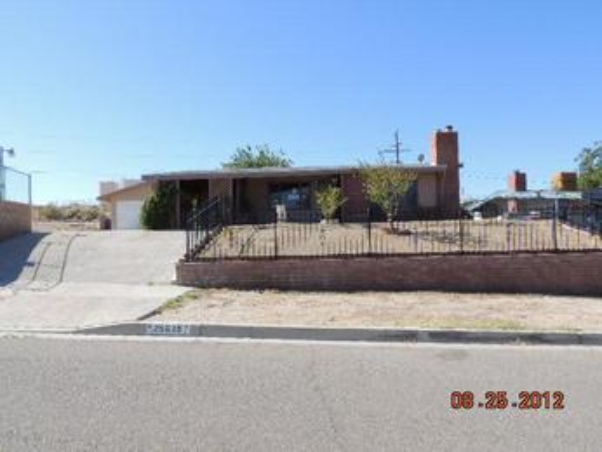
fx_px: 418
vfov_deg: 56.9
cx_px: 301
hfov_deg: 71.6
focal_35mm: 24
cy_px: 226
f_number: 5.3
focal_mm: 4.3
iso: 100
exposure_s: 1/400
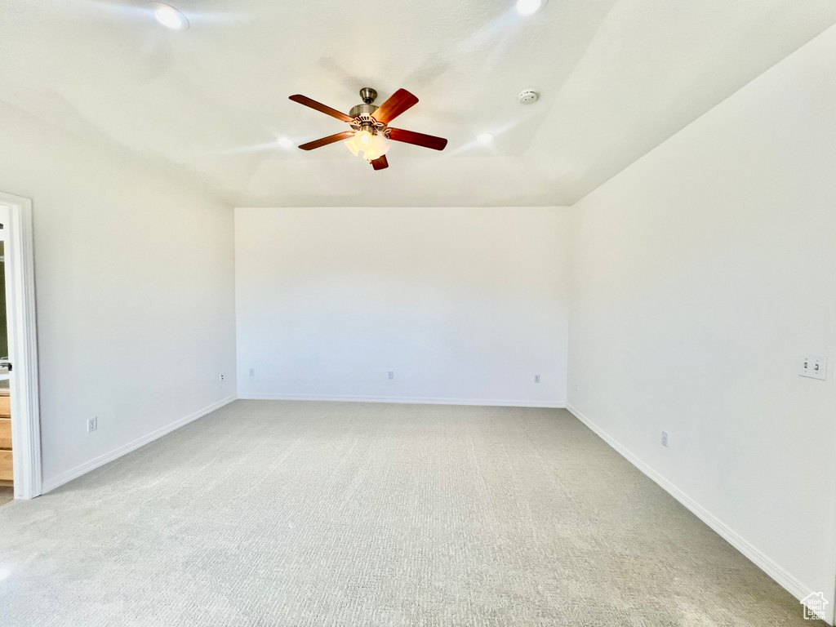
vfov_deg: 89.9
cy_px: 314
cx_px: 418
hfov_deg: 106.2
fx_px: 314
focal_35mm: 13
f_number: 1.8
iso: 32
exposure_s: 1/120
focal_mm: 1.57
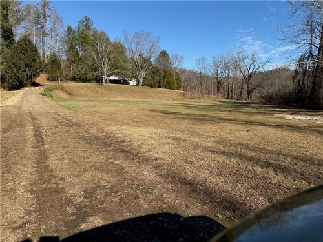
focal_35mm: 24
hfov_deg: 71.6
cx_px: 162
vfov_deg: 56.8
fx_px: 224
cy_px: 121
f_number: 1.78
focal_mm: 6.76
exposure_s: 1/3584
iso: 80
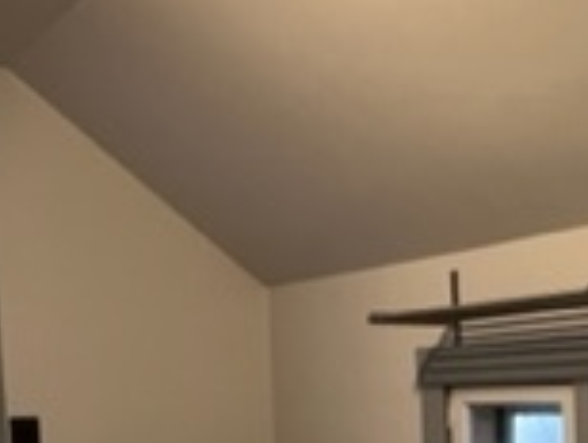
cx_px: 611
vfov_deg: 25.3
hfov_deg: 32.2
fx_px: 919
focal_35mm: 54
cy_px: 481
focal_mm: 1.57
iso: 320
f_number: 1.8
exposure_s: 1/60
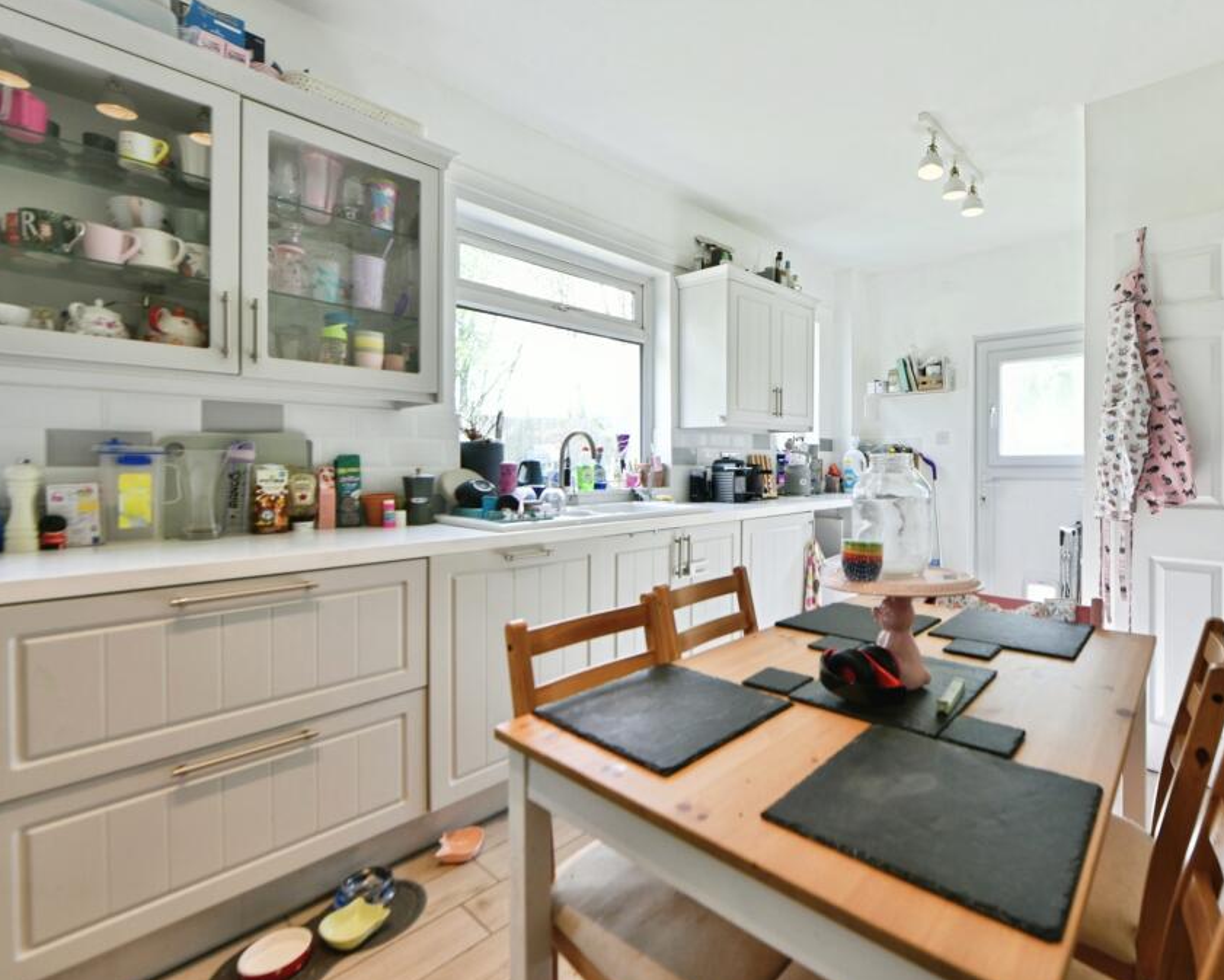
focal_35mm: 16
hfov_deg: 92.2
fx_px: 580
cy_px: 495
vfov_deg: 80.4
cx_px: 720
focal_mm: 14
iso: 500
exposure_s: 1/30
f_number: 9
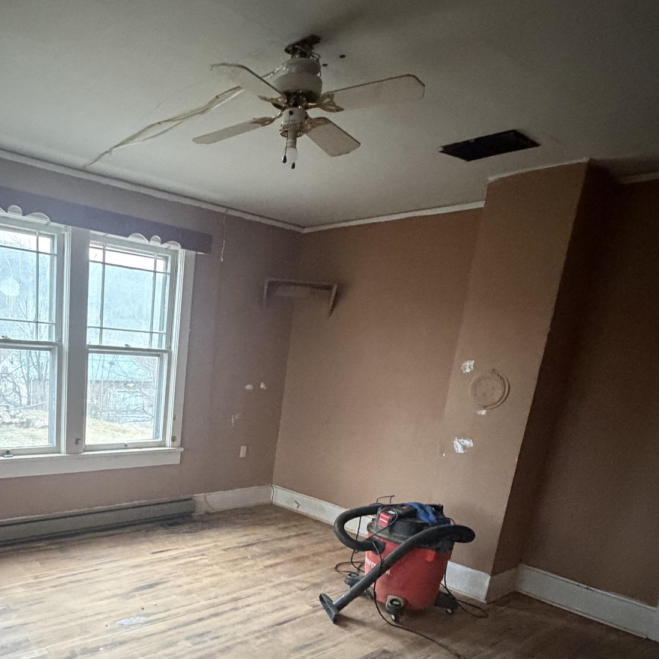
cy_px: 488
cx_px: 157
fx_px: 560
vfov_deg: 58.0
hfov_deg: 57.6
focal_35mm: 26
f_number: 2.2
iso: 1000
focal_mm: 2.22
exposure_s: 1/40
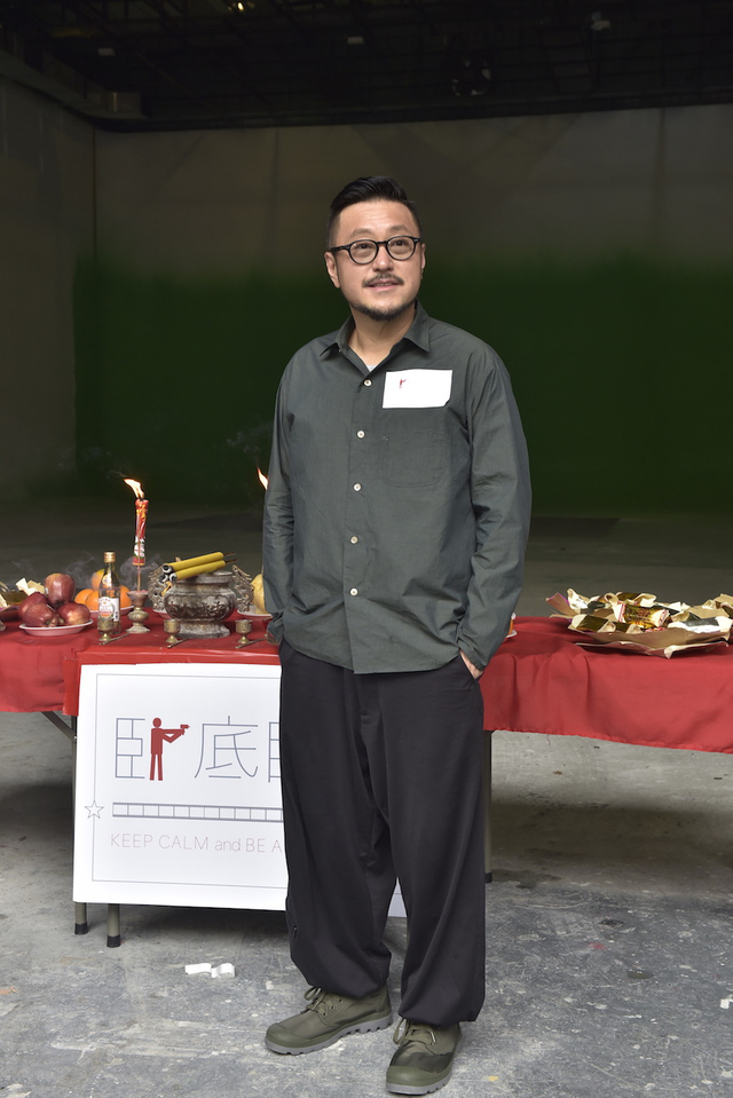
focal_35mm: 48
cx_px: 366
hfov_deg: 28.1
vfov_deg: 41.1
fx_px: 1465
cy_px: 549
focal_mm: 48
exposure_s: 1/200
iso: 800
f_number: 7.1
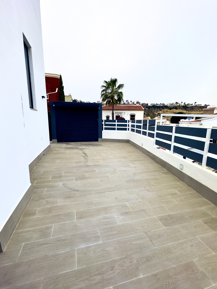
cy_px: 144
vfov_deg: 102.1
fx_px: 117
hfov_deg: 85.7
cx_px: 108
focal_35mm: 14
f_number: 2.2
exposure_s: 1/818
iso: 40
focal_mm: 2.22
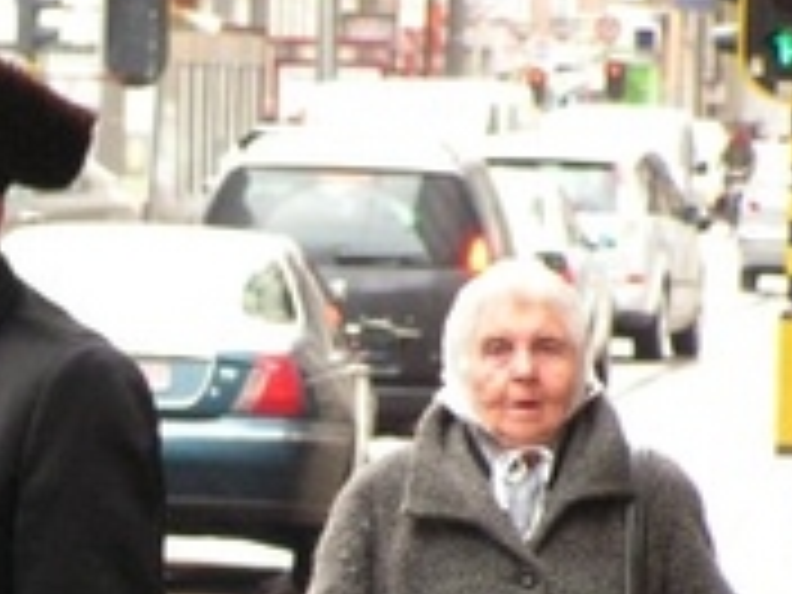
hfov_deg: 3.5
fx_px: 12858
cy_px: 664
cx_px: -252
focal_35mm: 562
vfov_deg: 2.6
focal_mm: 32.9
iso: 200
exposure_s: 1/200
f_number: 3.2
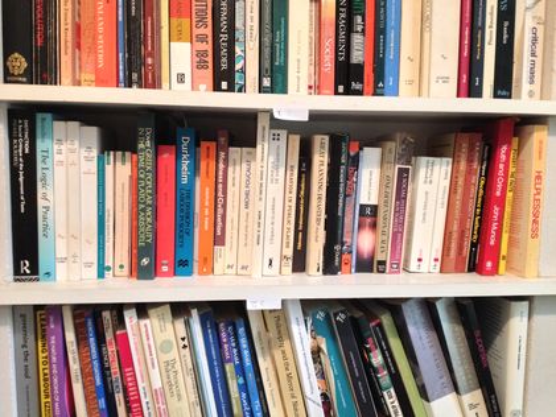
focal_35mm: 35
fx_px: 562
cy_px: 208
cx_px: 278
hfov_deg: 52.6
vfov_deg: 40.7
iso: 320
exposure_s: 1/20
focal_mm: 4.28
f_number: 2.4
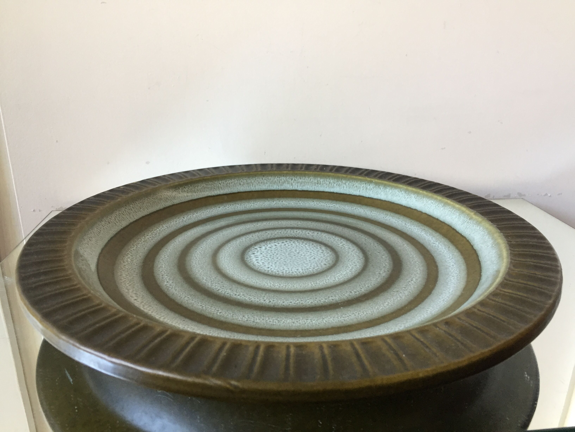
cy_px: 216
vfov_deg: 48.2
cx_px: 288
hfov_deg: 61.7
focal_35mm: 29
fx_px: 482
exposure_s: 1/33
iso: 125
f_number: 2.2
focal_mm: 4.15
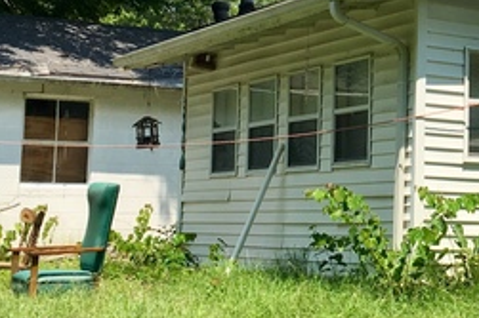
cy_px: 80
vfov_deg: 14.6
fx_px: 1237
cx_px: 514
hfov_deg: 20.9
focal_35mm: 93
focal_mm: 4.15
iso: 25
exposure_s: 1/1538
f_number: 2.2
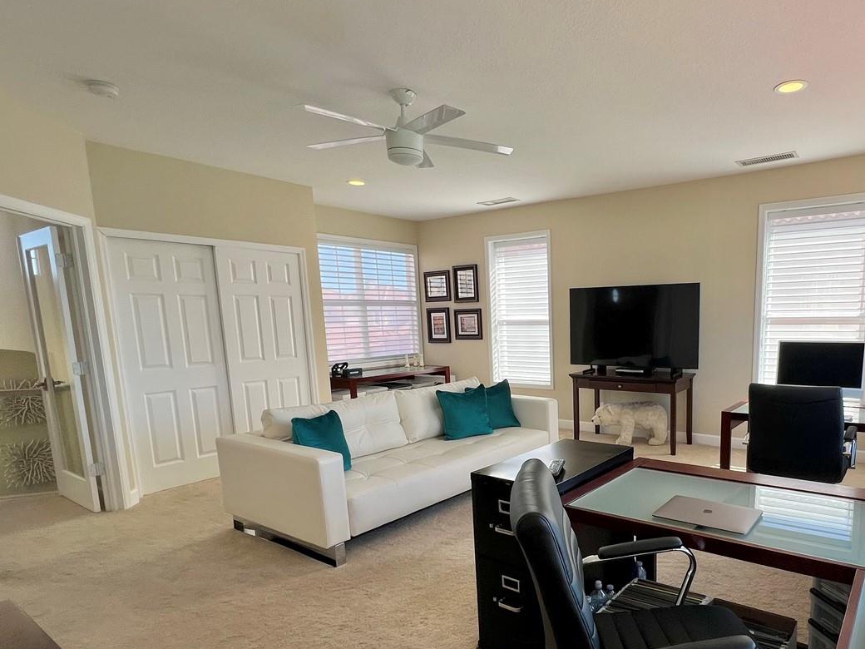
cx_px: 572
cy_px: 398
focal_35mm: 20
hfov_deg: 79.2
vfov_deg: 65.2
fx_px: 500
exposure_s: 1/212
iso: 32
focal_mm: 1.57
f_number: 1.8
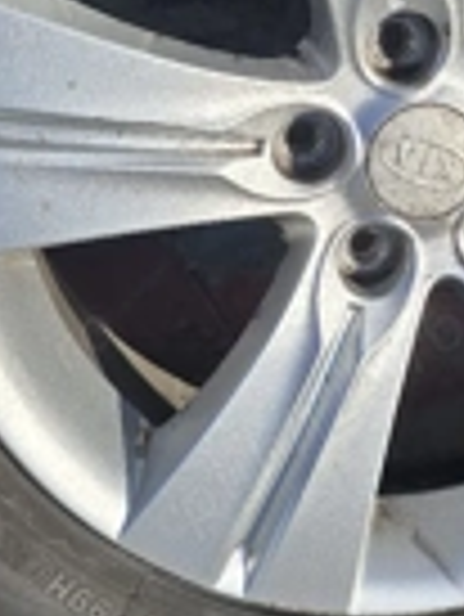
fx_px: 1196
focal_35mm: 67
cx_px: 410
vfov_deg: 28.3
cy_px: 121
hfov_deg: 21.5
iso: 12
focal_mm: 6.3
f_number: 1.7
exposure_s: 1/1111
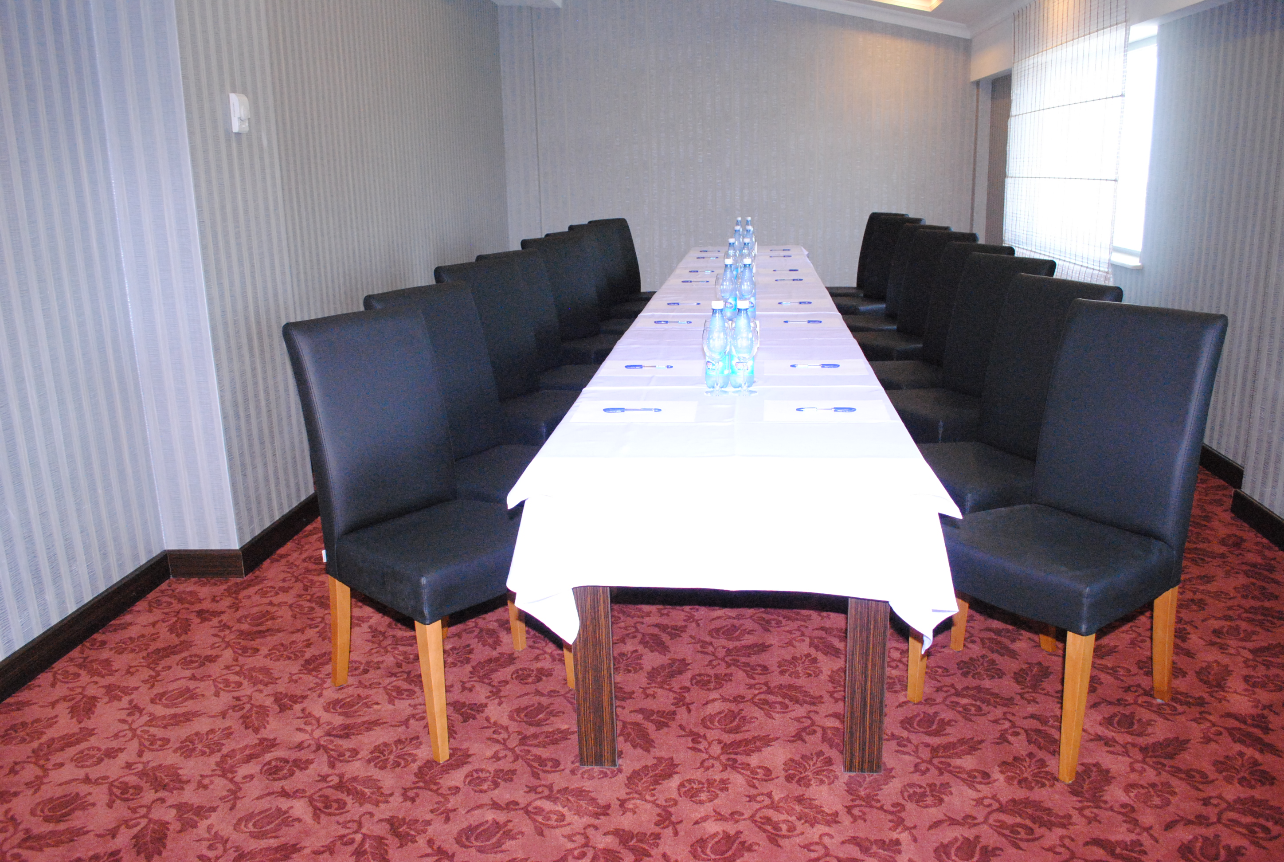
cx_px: 642
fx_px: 965
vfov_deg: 48.1
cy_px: 431
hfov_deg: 67.3
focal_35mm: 27
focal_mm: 18
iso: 1600
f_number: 5.6
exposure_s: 1/60
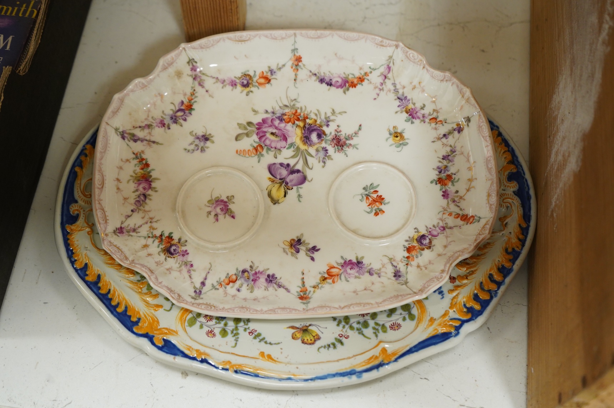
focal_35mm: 43
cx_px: 307
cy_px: 204
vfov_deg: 31.1
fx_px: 733
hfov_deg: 45.5
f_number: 4.5
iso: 2500
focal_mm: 43
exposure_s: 1/100
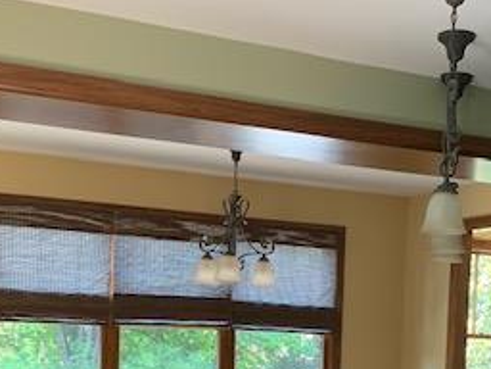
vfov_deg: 21.5
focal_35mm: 65
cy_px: 394
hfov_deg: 29.6
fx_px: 922
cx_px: 324
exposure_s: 1/60
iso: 125
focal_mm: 4.25
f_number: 1.8
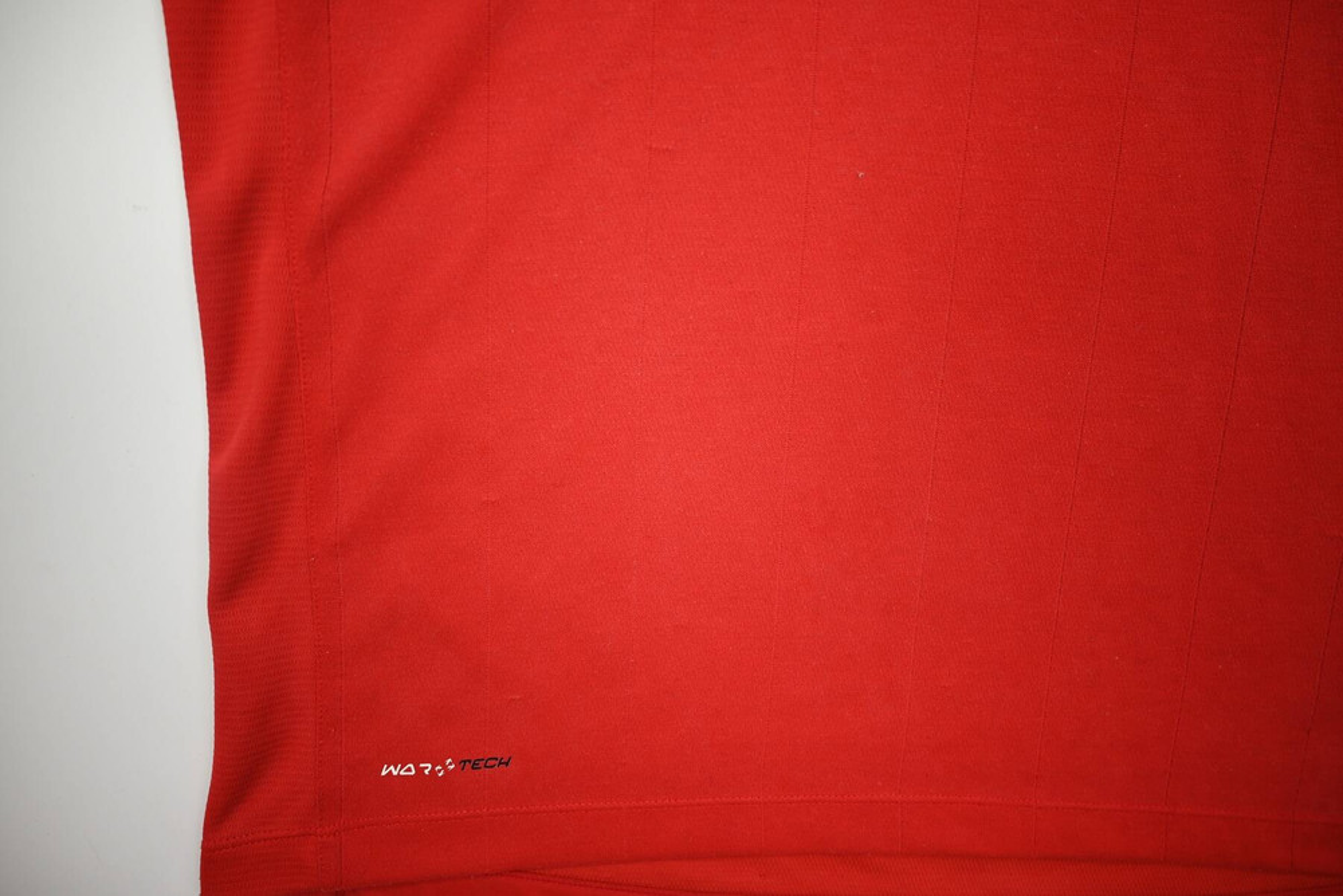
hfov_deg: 73.7
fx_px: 896
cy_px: 448
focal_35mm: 24
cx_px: 672
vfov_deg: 53.2
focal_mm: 24
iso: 200
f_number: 4
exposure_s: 1/125
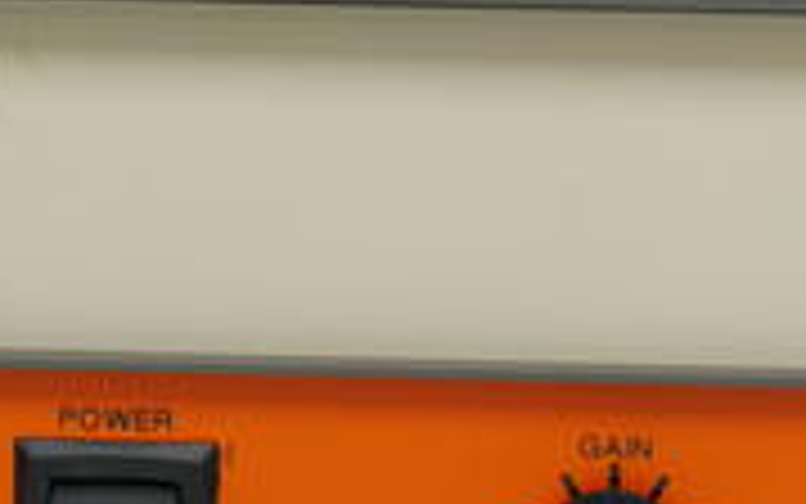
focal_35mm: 459
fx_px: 10086
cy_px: 405
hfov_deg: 4.6
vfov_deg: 2.9
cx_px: 86
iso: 400
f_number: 9
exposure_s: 1/15
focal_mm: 97
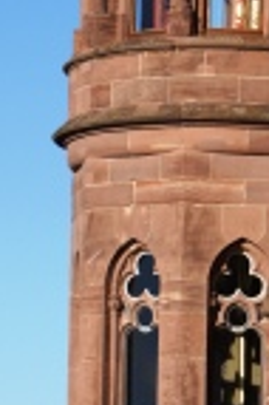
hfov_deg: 4.1
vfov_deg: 6.3
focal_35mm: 330
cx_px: 0
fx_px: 3707
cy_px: 238
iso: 100
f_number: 13
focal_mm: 70
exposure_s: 1/160
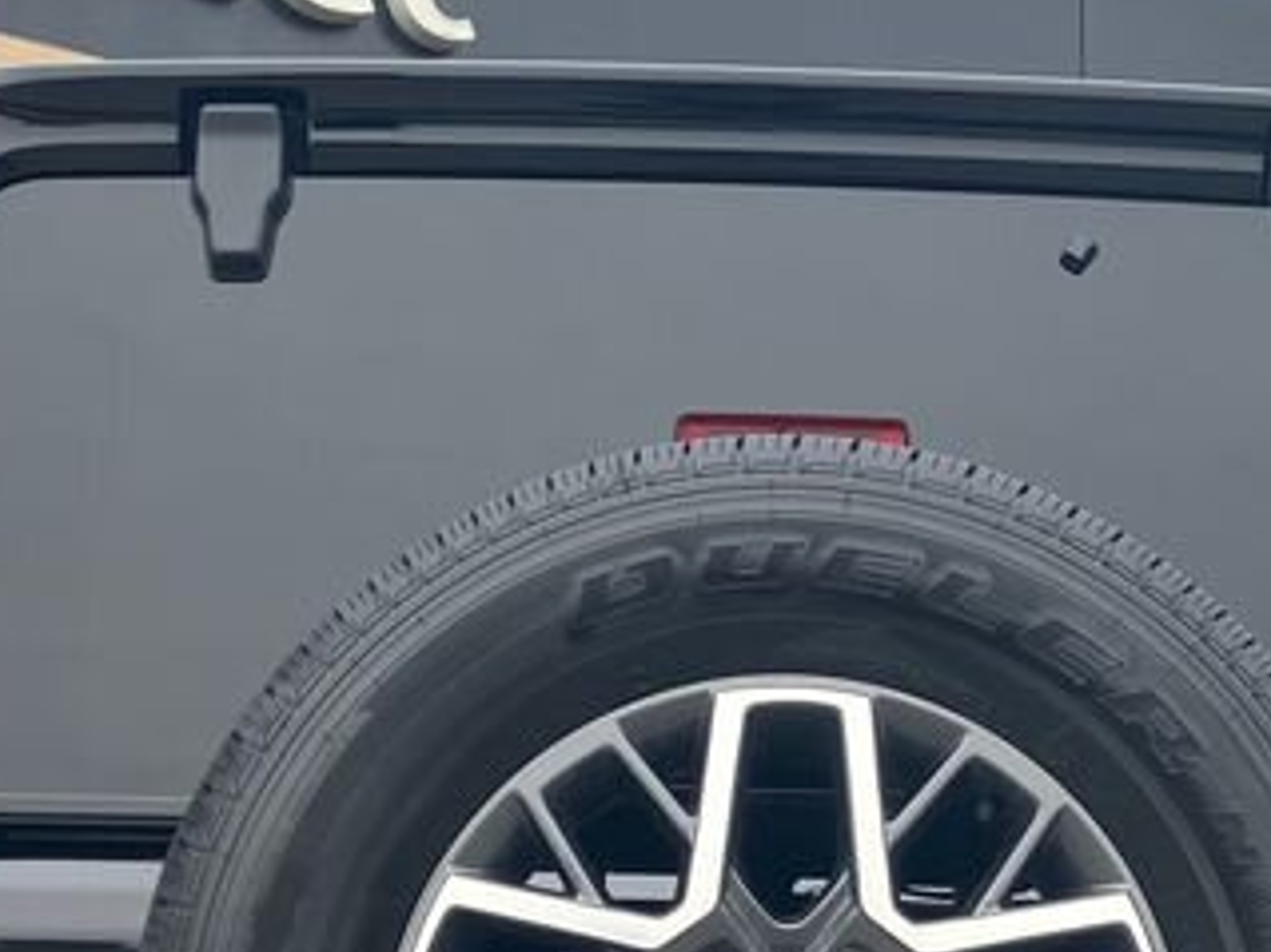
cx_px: 837
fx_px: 3303
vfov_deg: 15.9
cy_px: 1044
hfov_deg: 21.7
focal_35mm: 90
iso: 32
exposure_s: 1/121
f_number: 1.8
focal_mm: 3.99
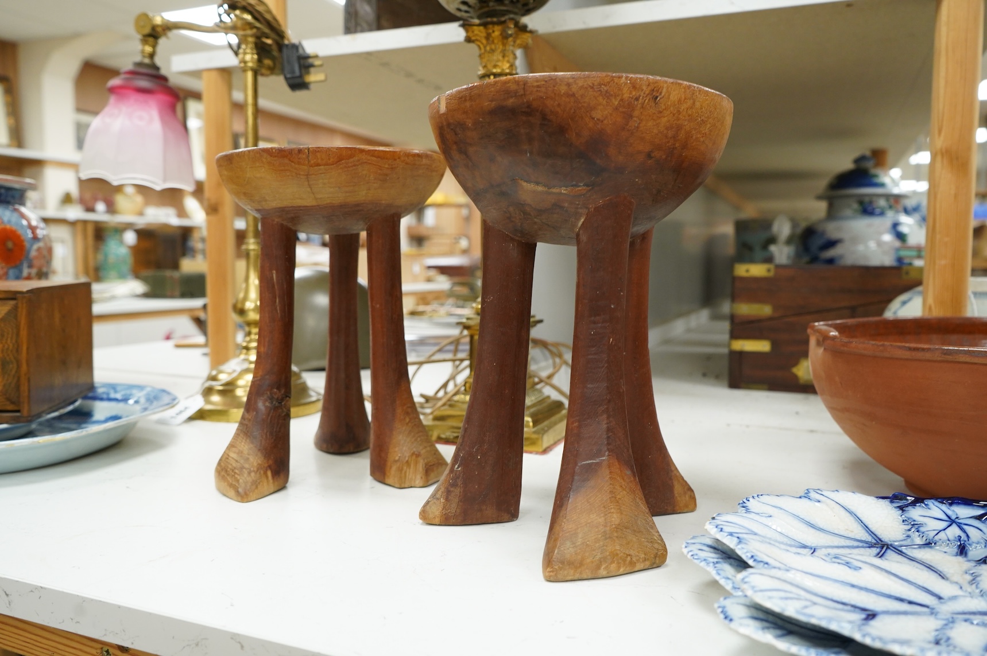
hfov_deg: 65.5
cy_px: 328
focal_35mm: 28
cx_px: 494
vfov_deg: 46.3
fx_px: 767
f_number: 5.6
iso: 2500
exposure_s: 1/125
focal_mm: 28
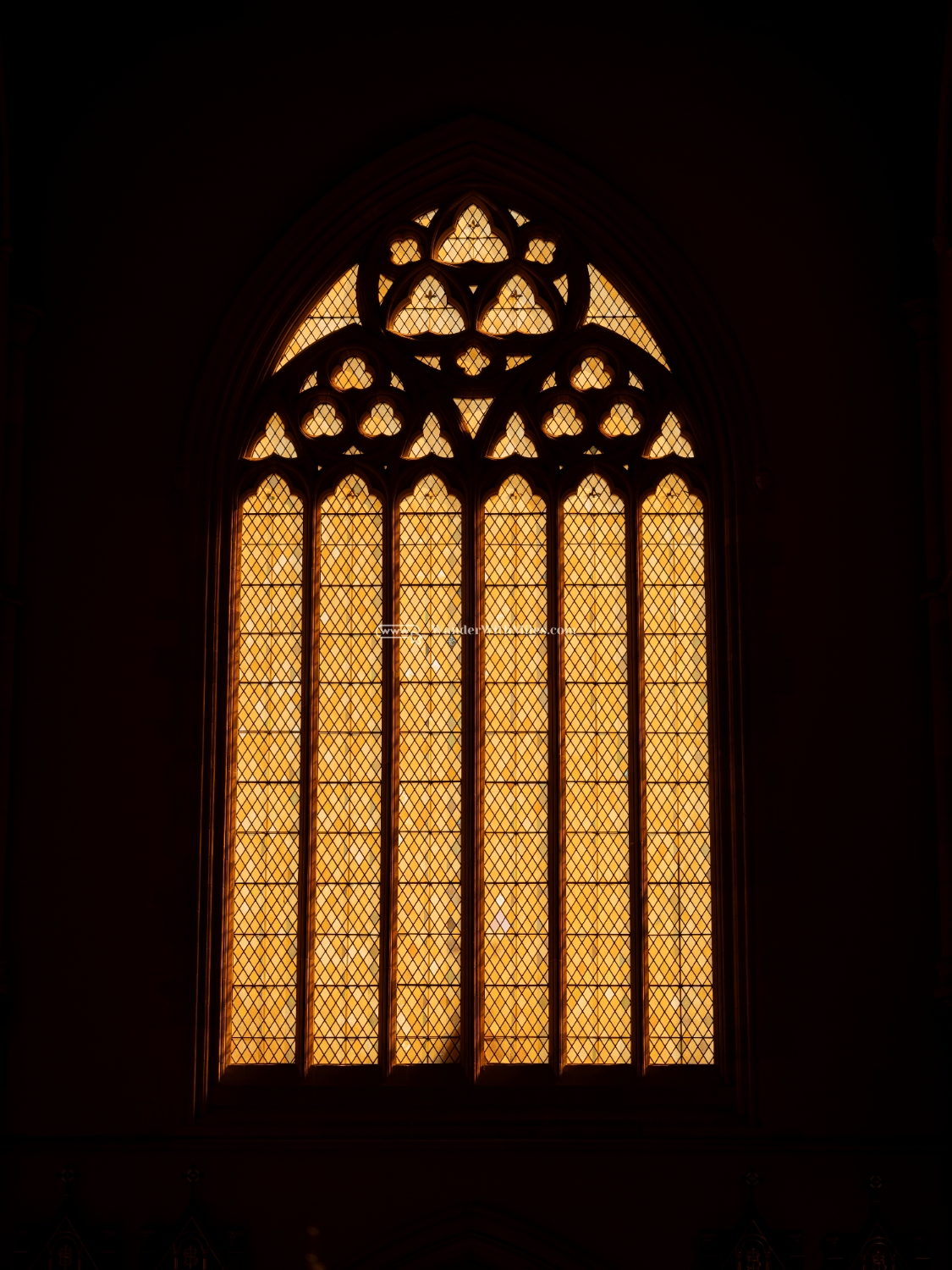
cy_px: 635
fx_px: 3190
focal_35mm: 87
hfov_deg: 17.0
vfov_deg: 22.5
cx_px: 476
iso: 200
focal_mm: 110
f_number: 2
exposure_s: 1/250
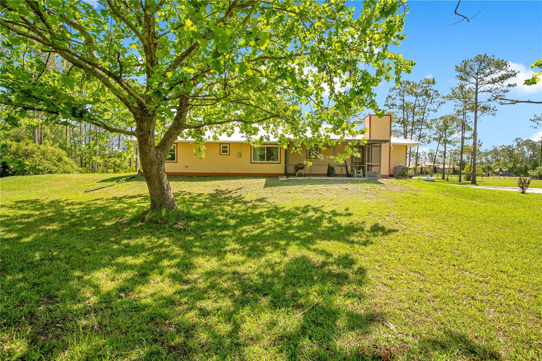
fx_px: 241
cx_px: 271
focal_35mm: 16
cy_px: 180
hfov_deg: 96.7
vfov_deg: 73.7
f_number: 8
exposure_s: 1/125
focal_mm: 16
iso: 100
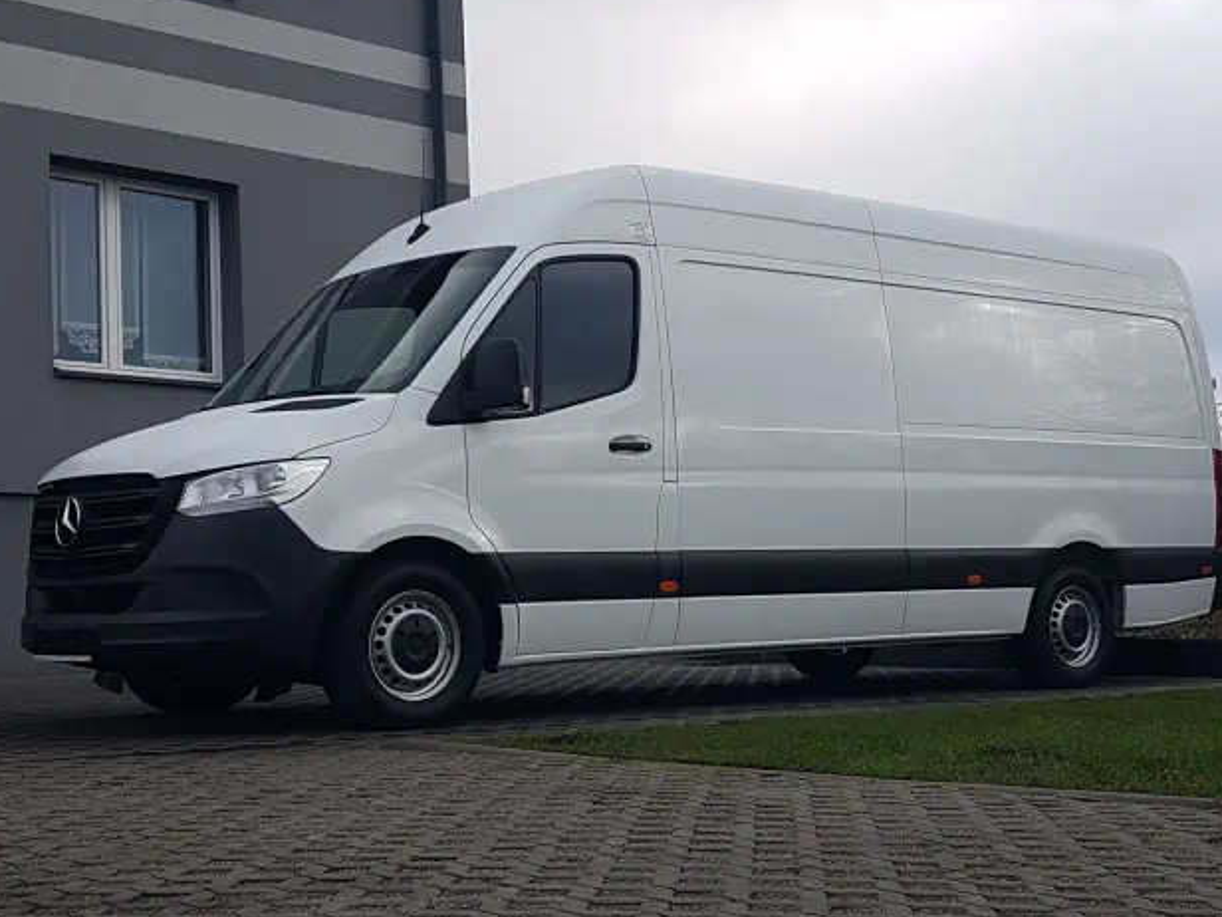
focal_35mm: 27
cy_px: 464
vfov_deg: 51.4
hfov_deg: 65.3
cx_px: 625
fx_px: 953
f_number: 1.7
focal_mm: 4.2
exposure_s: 1/602
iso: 40
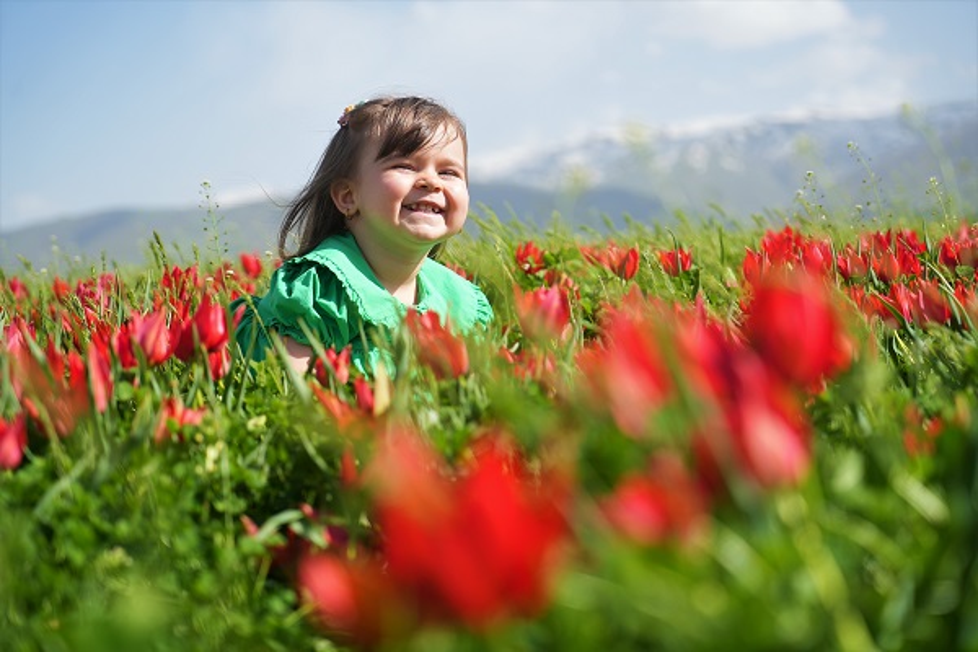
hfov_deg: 28.8
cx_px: 489
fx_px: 1902
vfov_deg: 19.5
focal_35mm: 70
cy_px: 326
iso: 100
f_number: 4
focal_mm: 70
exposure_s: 1/800
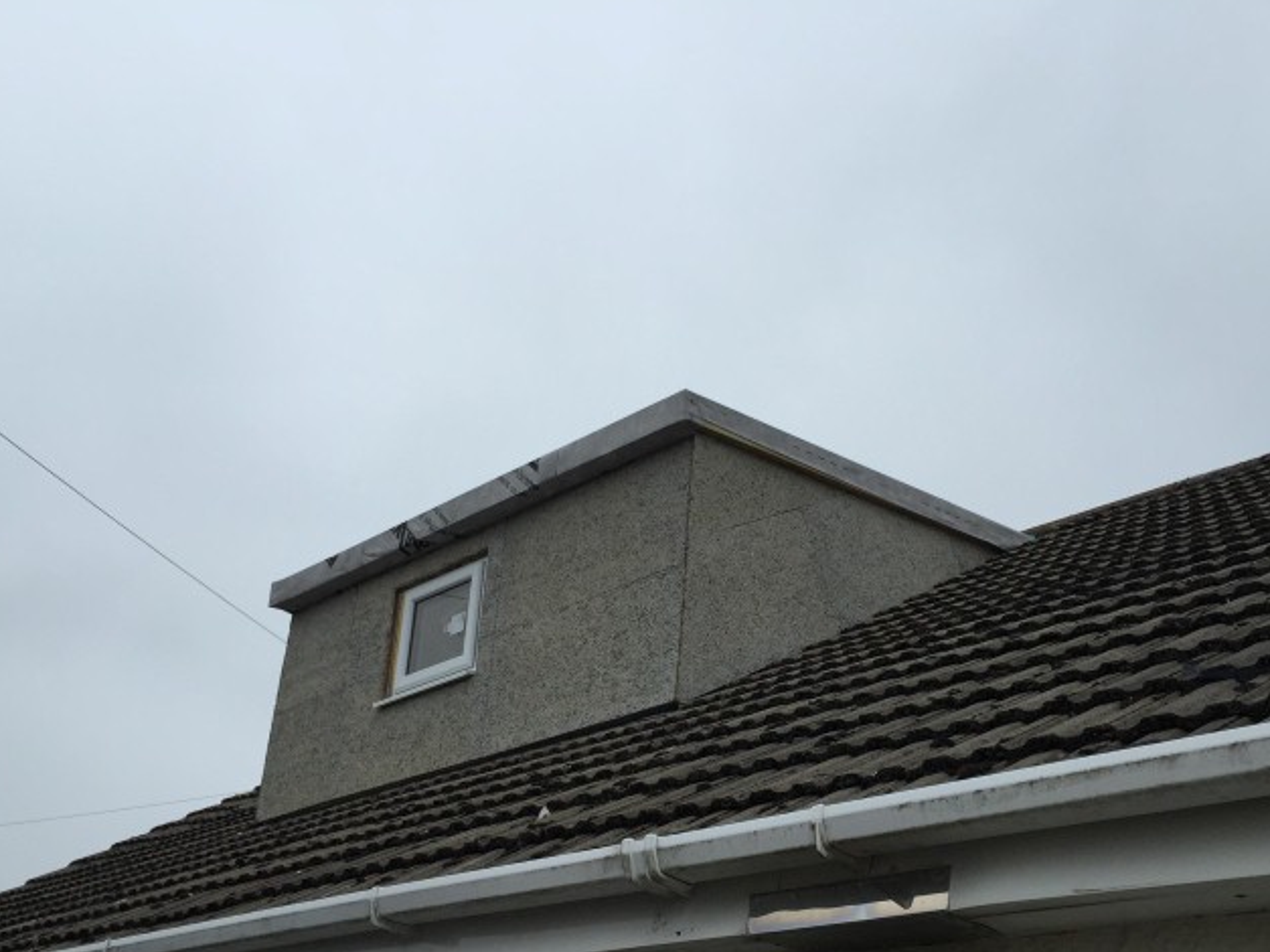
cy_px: 589
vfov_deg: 38.4
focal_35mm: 37
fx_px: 1357
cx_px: 656
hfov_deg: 50.1
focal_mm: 4.15
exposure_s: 1/1582
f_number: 2.2
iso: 32
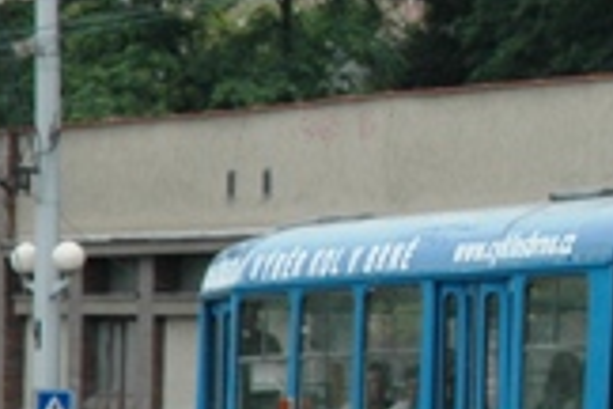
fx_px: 8198
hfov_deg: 4.2
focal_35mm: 481
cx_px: 1037
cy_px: 4
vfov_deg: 2.9
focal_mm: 65
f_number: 5
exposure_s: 1/200
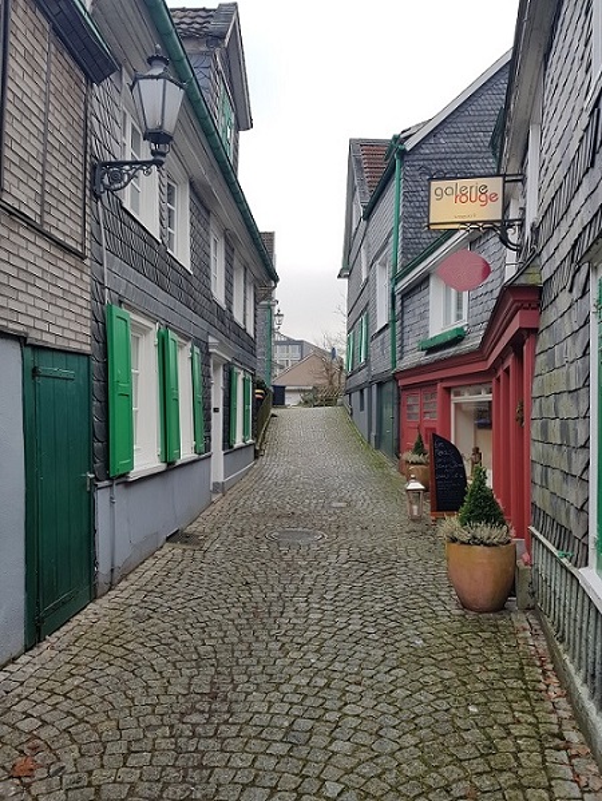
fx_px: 602
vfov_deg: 67.3
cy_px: 400
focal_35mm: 26
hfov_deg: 53.1
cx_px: 301
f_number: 1.7
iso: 40
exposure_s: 1/434
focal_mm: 4.2
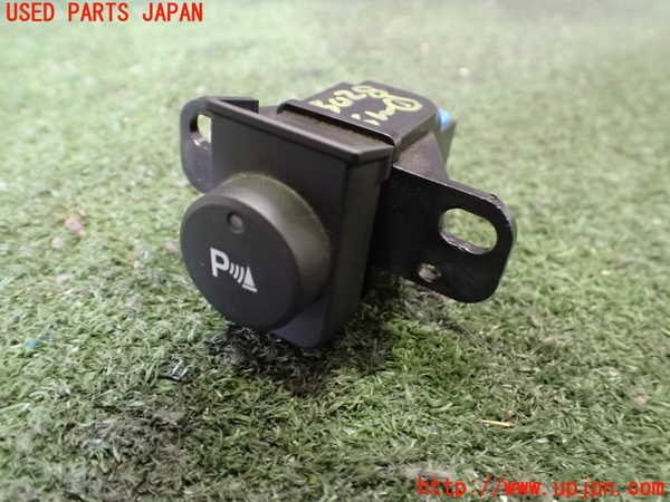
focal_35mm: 30
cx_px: 335
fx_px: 581
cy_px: 251
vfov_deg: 46.8
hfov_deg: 60.0
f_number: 2.3
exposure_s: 1/30
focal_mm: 5.4
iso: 1600
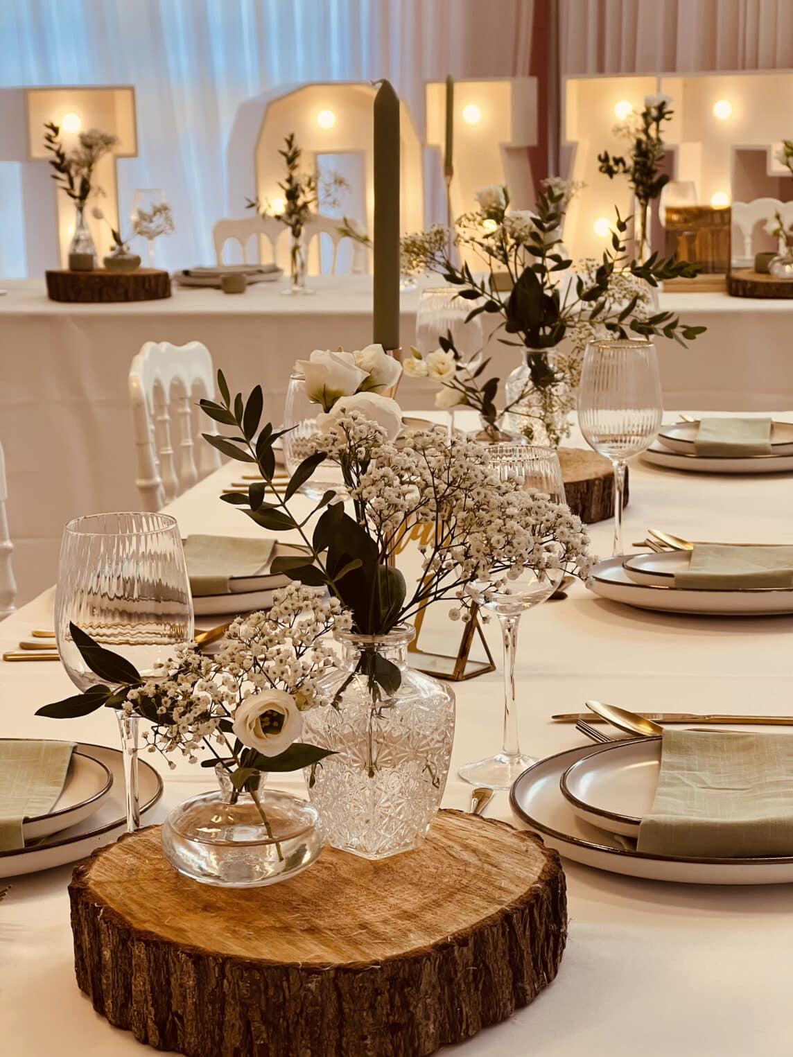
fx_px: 2352
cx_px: 396
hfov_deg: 19.1
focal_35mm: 77
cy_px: 528
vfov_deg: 25.3
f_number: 2.8
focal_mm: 9
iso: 160
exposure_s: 1/100
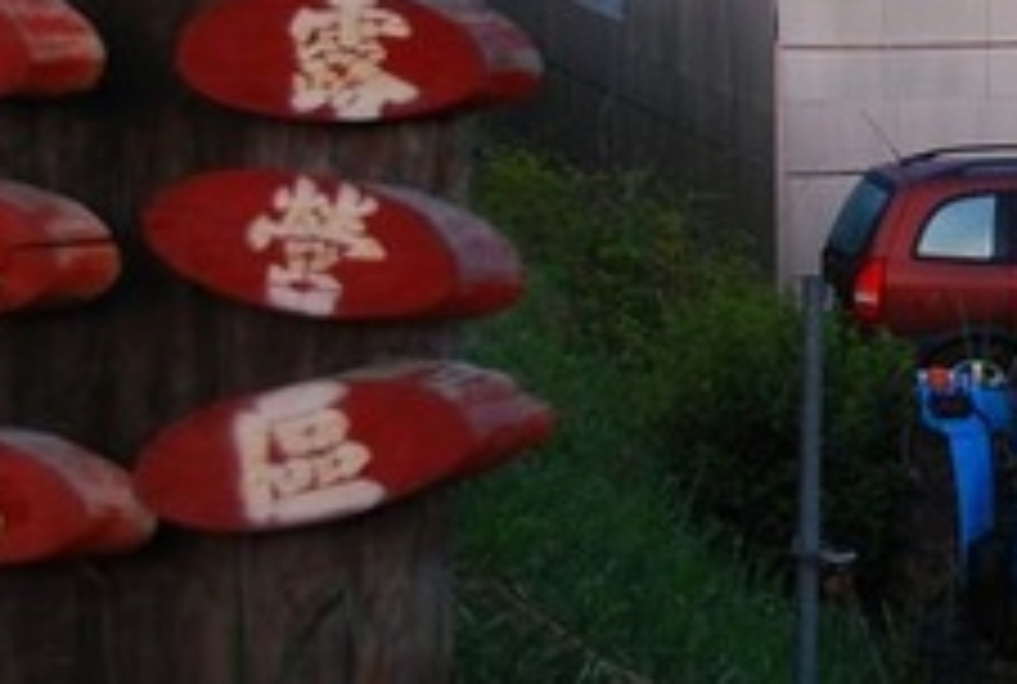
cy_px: 92
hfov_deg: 15.9
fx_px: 3493
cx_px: 1215
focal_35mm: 123
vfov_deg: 11.1
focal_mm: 31
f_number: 4.2
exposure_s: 1/15
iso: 200
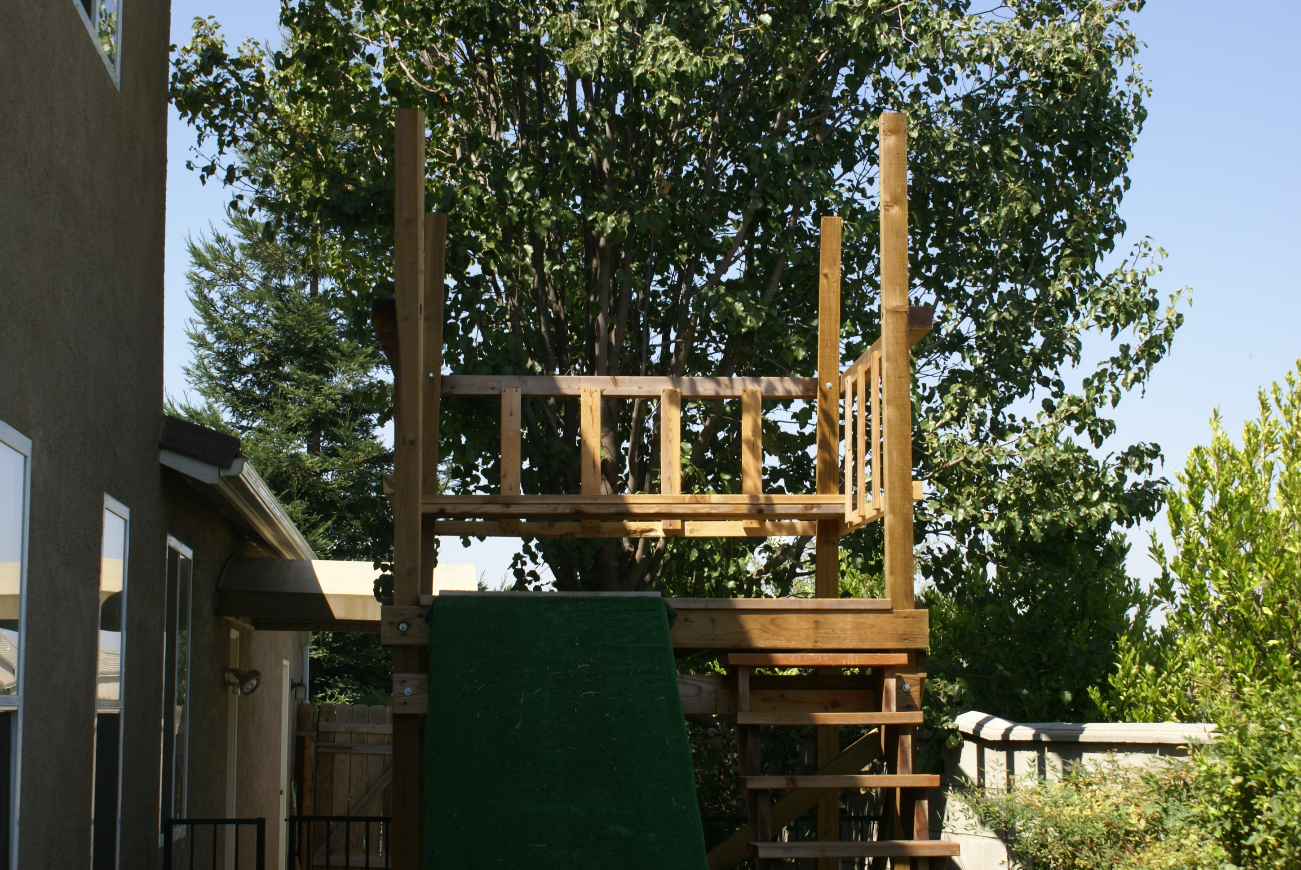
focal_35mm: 60
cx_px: 650
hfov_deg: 33.4
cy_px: 435
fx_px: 2170
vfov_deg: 22.7
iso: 100
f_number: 11
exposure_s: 1/100
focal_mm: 40
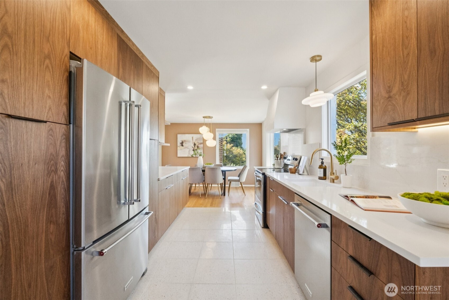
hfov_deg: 97.6
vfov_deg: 74.6
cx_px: 224
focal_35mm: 16
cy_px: 150
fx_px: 196
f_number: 9
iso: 640
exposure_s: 1/30
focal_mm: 10.5
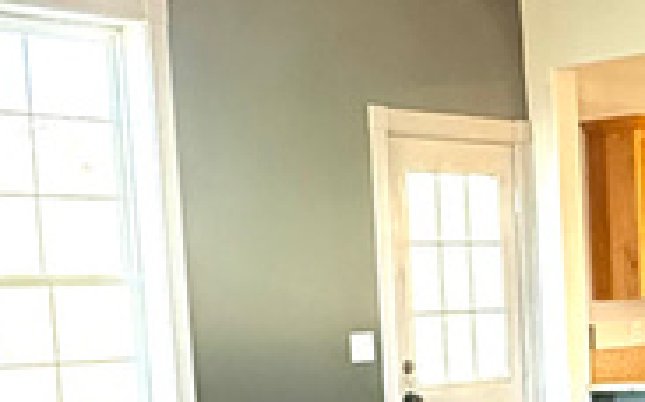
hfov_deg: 24.2
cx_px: 596
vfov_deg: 15.3
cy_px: 434
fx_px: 1458
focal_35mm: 83
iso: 640
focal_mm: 2.22
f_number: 2.2
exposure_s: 1/120
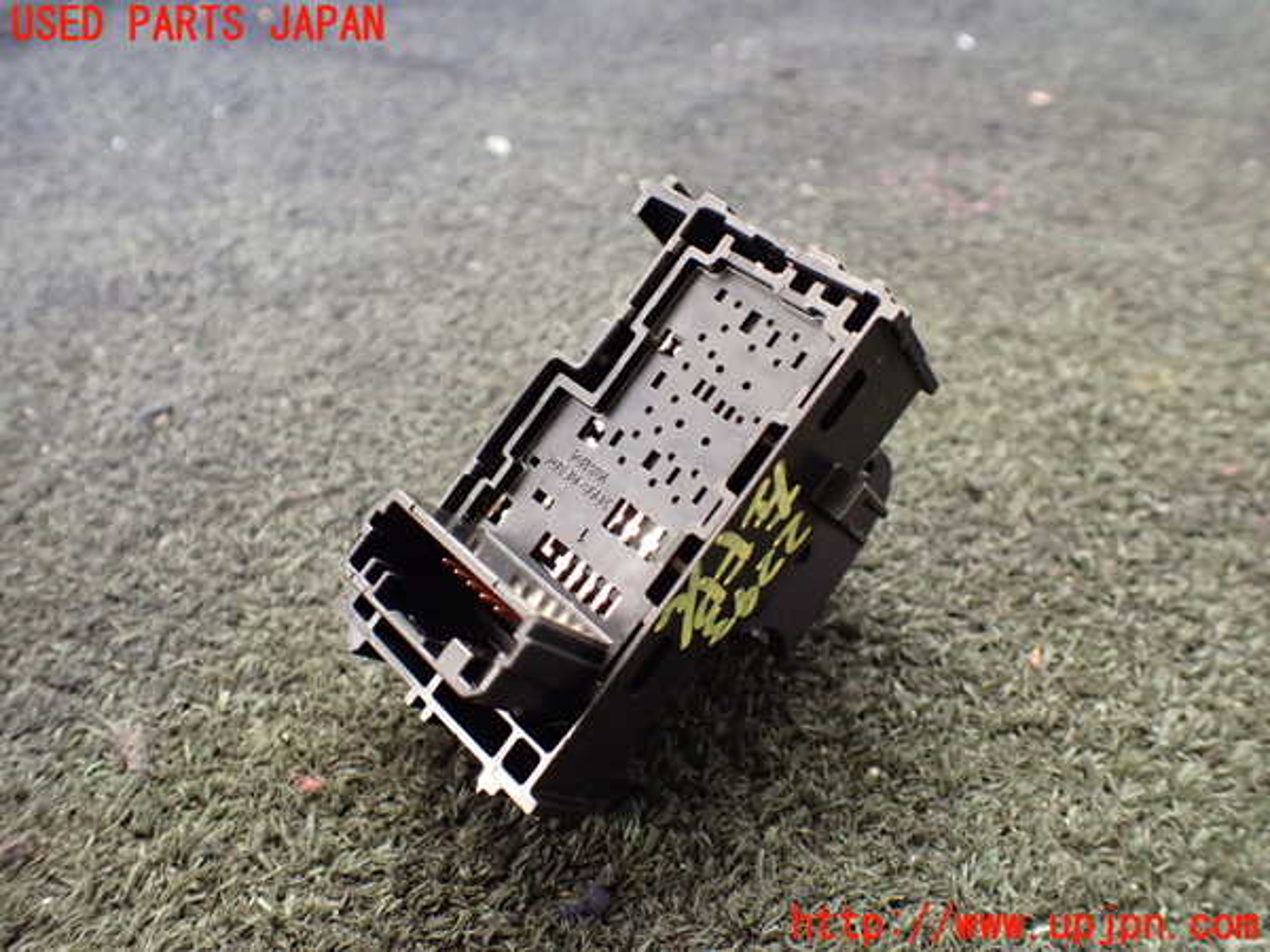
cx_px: 635
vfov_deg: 46.8
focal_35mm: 30
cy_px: 476
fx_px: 1101
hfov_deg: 60.0
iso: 800
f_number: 2.3
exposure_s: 1/80
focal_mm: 5.4
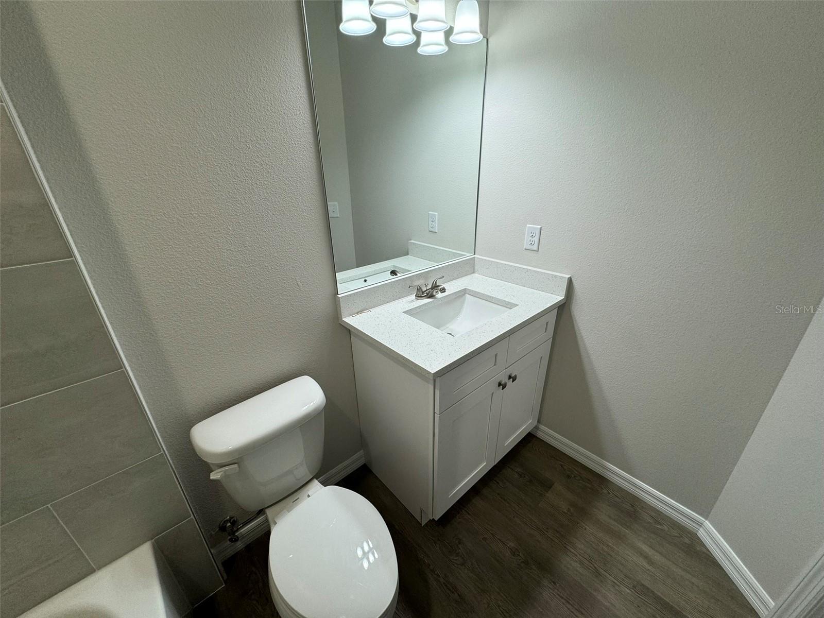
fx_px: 333
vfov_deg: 85.7
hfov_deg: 102.1
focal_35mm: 14
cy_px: 309
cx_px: 412
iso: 80
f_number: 2.2
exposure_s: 1/120
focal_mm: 2.22
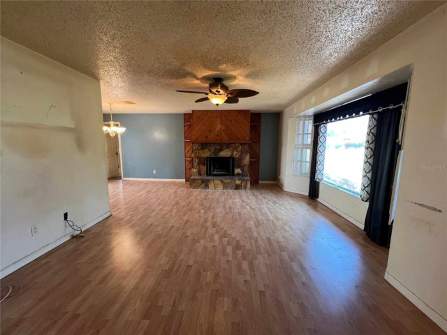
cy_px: 168
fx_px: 168
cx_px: 224
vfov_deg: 89.9
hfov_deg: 106.2
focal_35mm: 13
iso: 250
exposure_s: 1/120
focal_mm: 1.57
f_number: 1.8
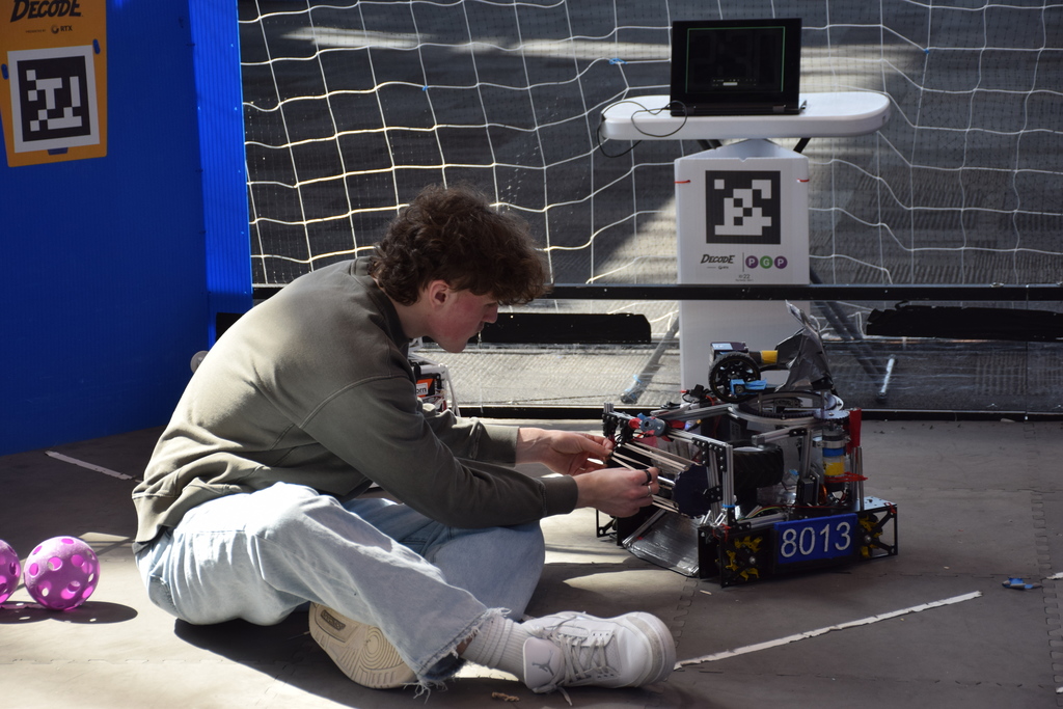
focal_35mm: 93
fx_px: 2746
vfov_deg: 14.7
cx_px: 532
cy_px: 354
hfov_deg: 21.9
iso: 400
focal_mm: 62
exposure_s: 1/125
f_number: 5.6
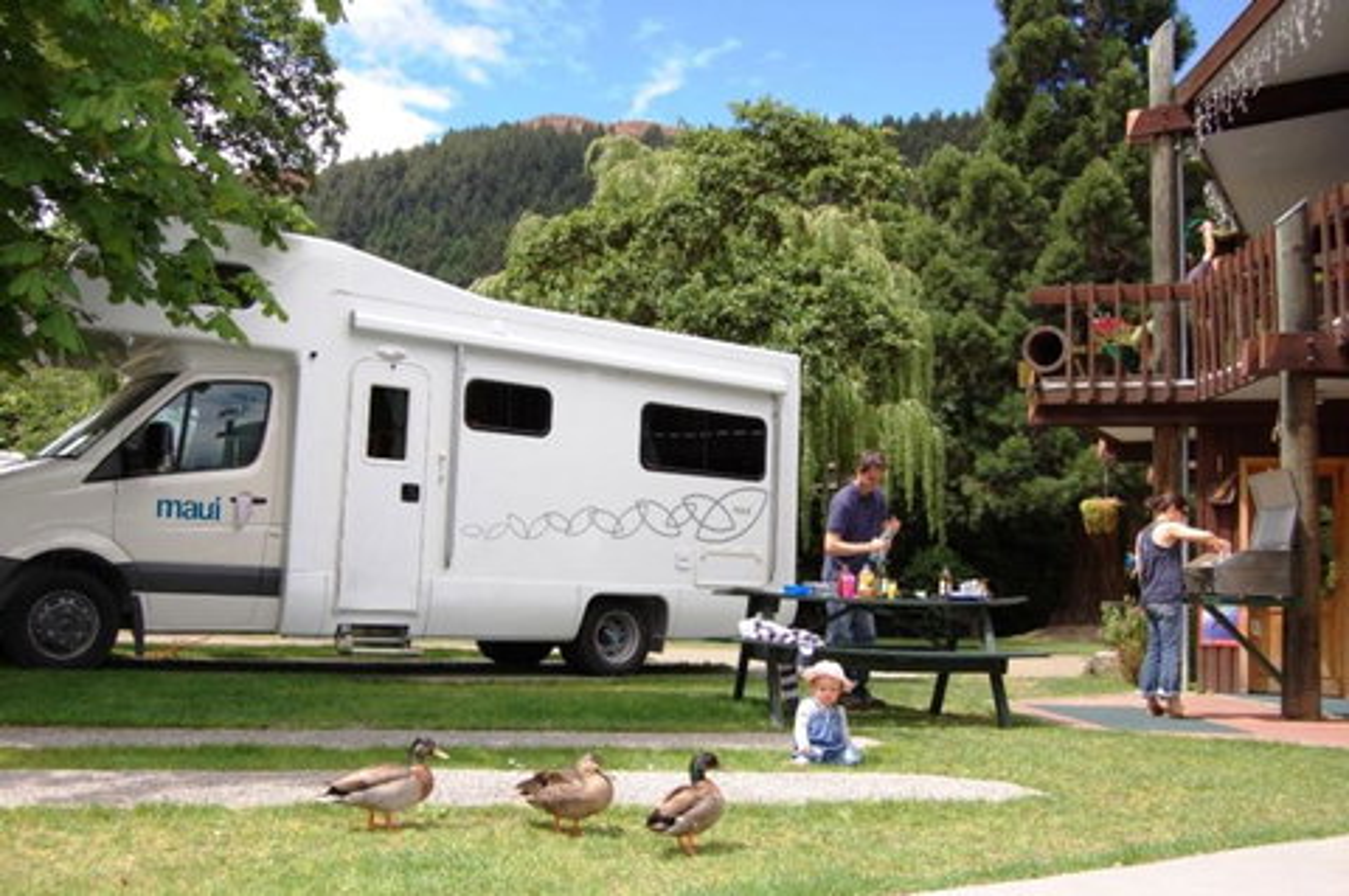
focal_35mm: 33
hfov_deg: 57.3
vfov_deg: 39.9
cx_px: 674
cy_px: 448
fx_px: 1235
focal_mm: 22
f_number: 5.6
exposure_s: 1/500
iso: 250
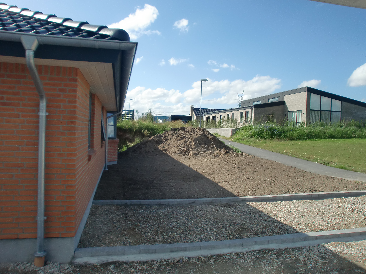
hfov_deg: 67.3
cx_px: 183
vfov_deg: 53.1
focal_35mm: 26
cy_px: 137
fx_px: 275
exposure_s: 1/200
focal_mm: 4.65
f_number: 7.8
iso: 64
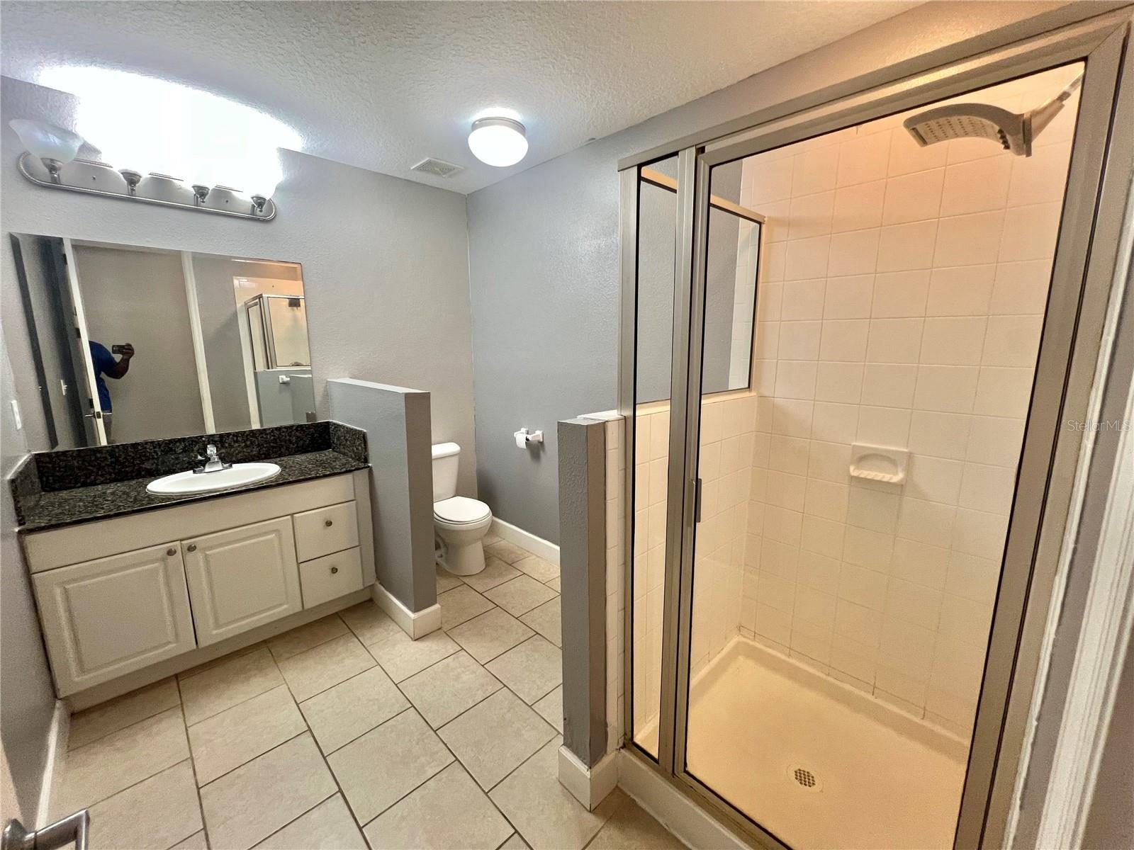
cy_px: 425
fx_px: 426
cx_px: 567
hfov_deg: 106.2
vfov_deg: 89.9
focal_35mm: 13
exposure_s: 1/60
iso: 160
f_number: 1.8
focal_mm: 1.57
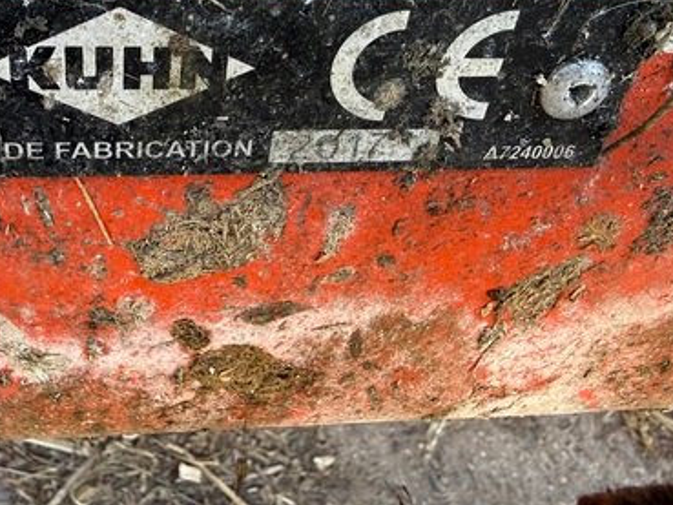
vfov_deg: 35.6
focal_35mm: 39
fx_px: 758
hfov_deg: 47.0
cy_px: 100
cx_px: 217
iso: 125
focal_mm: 2.22
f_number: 2.2
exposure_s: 1/99
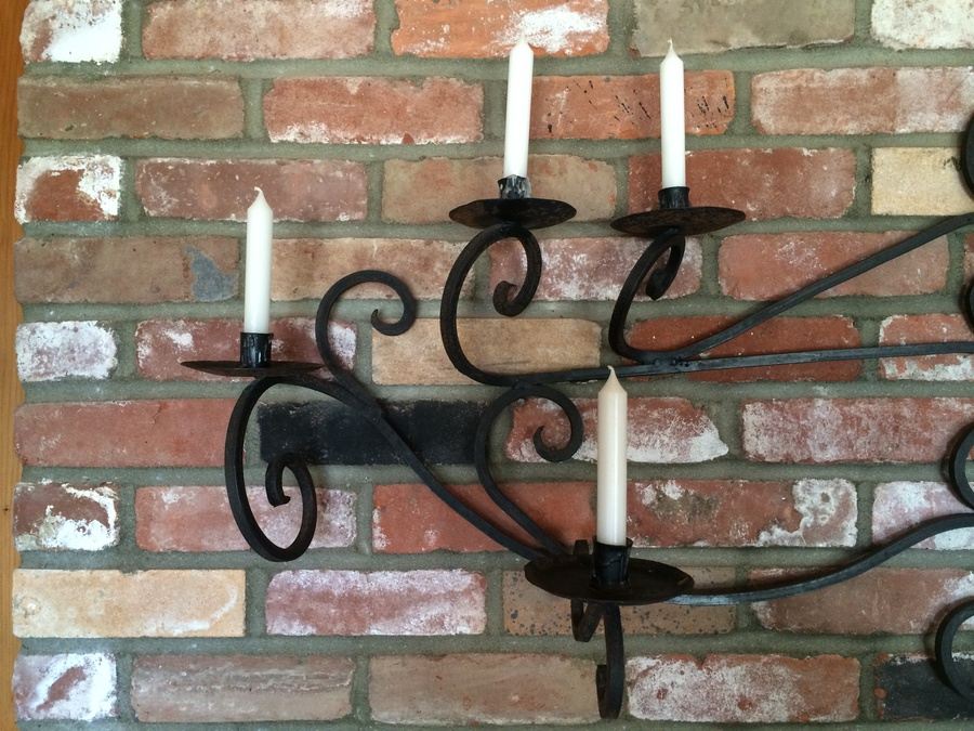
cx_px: 487
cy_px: 366
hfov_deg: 60.0
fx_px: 844
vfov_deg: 46.8
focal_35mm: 30
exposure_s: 1/30
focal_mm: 4.12
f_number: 2.2
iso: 160
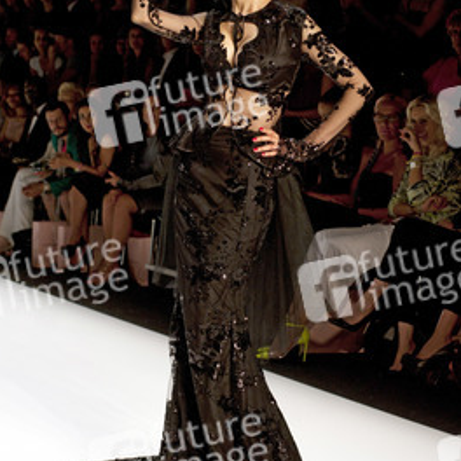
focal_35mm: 103
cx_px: 230
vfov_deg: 16.9
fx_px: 1552
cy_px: 194
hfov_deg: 16.9
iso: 1600
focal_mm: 80
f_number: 7.1
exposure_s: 1/250
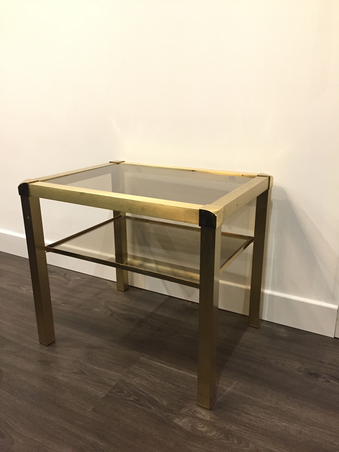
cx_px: 170
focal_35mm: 29
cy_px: 226
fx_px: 379
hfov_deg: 48.2
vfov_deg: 61.7
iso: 250
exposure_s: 1/25
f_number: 2.2
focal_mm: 4.15
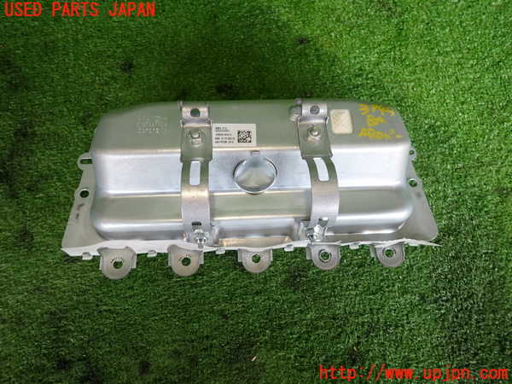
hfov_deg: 69.4
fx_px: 370
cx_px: 256
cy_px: 192
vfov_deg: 54.9
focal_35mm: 25
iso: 200
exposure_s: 1/40
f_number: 2
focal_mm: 4.5
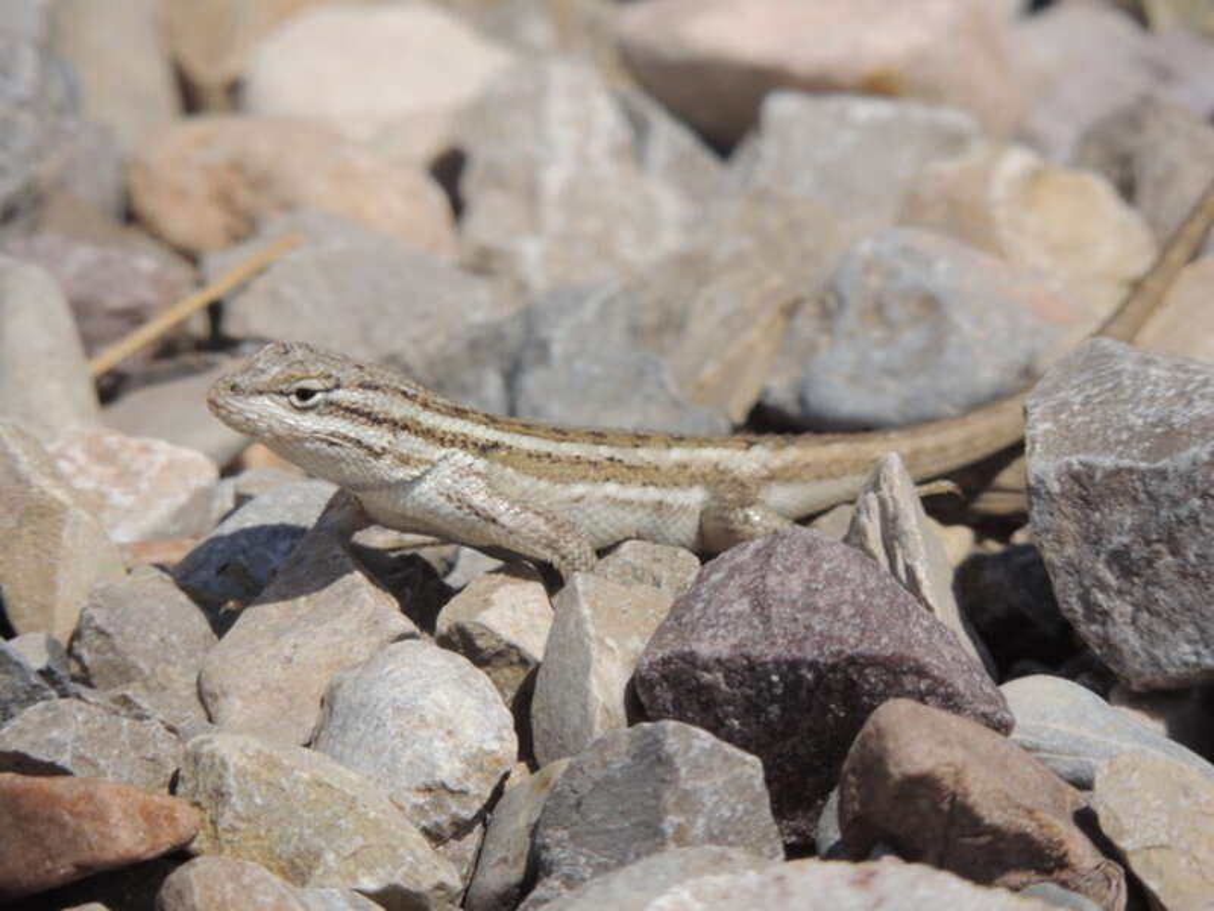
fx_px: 35070
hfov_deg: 2.0
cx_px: 607
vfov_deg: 1.5
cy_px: 456
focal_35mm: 1000
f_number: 5.9
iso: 110
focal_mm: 180
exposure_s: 1/1000
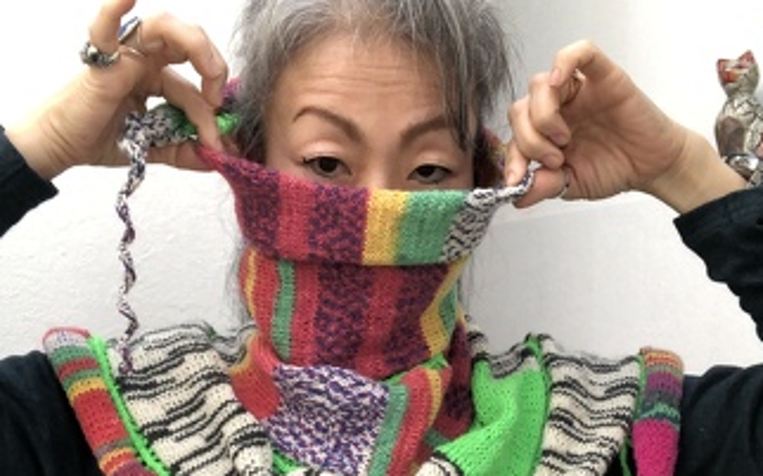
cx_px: 392
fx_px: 1019
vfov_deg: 25.9
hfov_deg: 41.1
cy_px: 368
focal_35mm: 49
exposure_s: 1/120
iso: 125
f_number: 2.2
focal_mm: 2.87
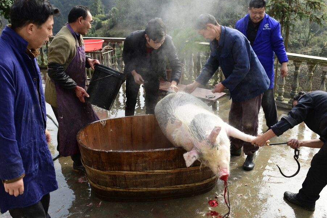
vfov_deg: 41.0
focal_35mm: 32
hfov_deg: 58.7
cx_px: 171
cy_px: 94
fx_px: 291
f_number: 5
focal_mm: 24
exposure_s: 1/100
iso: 64
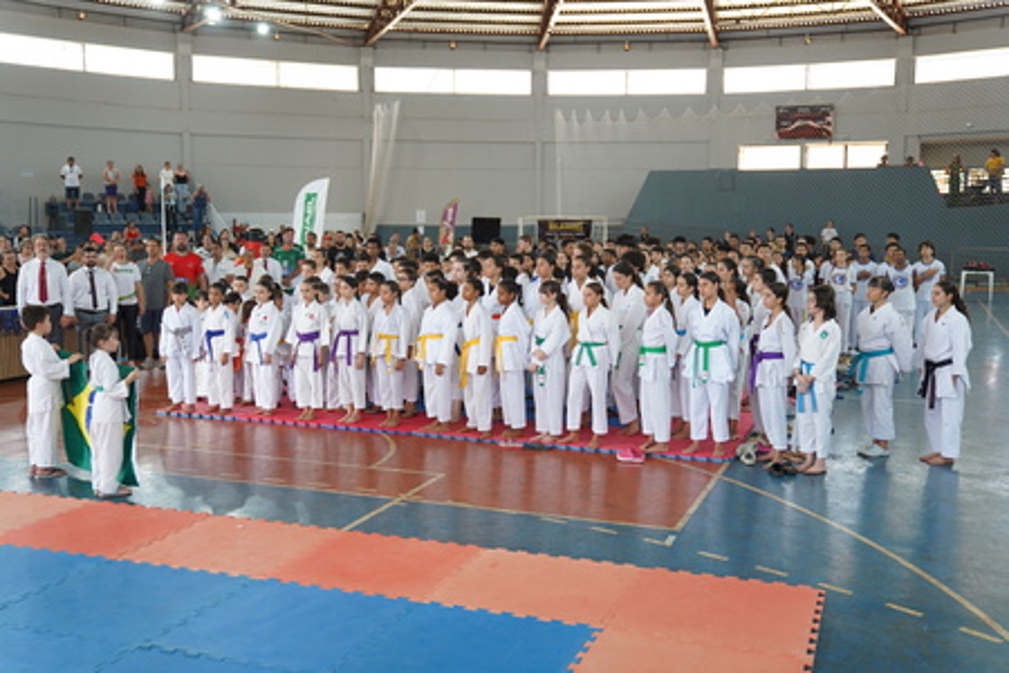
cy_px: 336
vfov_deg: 35.1
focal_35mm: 38
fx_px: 1065
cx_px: 504
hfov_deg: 50.7
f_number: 2.8
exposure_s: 1/125
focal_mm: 38
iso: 500
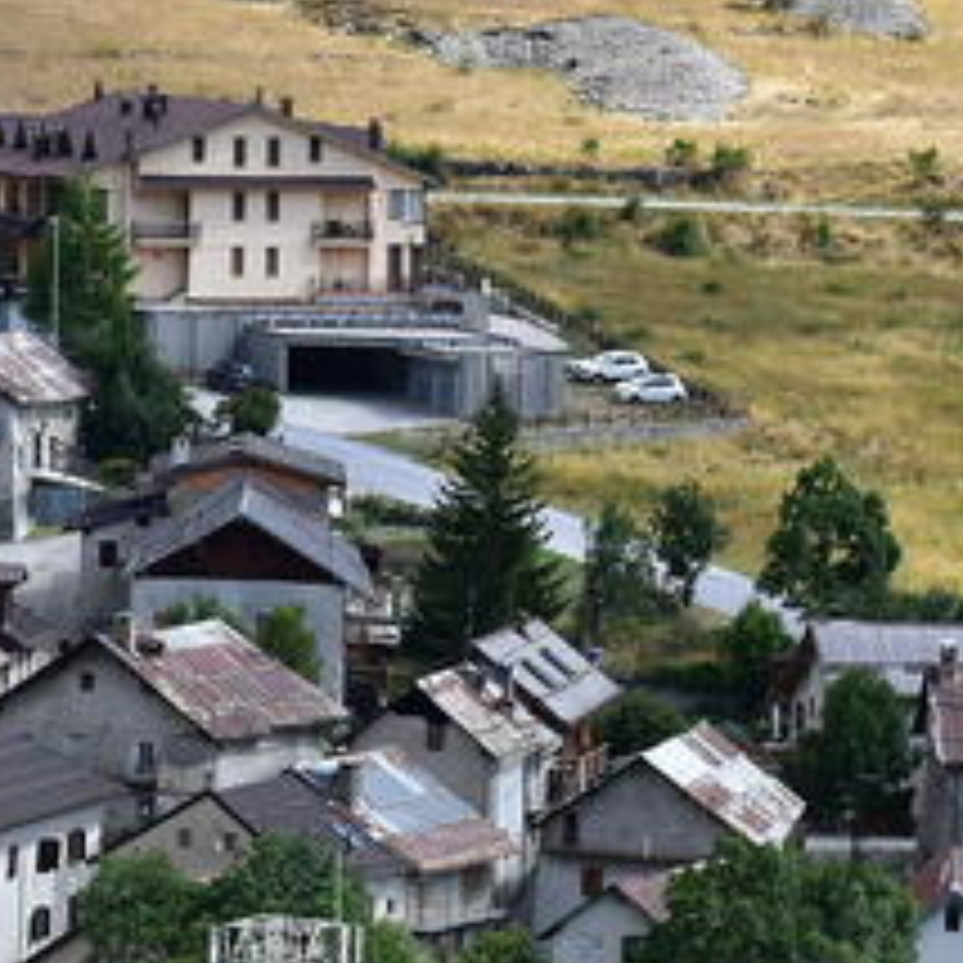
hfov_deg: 6.9
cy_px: 536
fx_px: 7869
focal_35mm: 250
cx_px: -351
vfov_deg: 7.0
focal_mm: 70
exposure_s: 1/320
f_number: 10
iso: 400
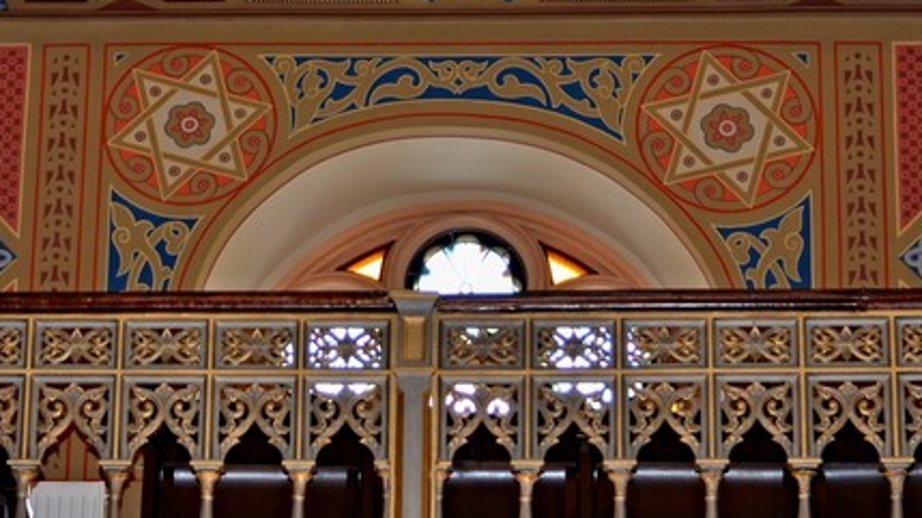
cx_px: 436
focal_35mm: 161
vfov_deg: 7.5
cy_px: 129
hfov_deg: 13.4
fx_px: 3934
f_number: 4.5
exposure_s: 1/60
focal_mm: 55
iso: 400
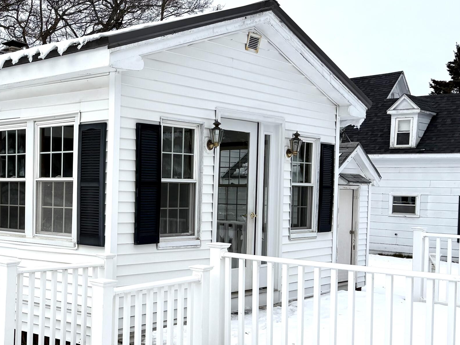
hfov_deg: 37.1
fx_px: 651
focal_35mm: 49
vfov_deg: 29.6
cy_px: 211
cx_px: 74
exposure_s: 1/1667
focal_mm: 5.96
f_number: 1.6
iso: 50
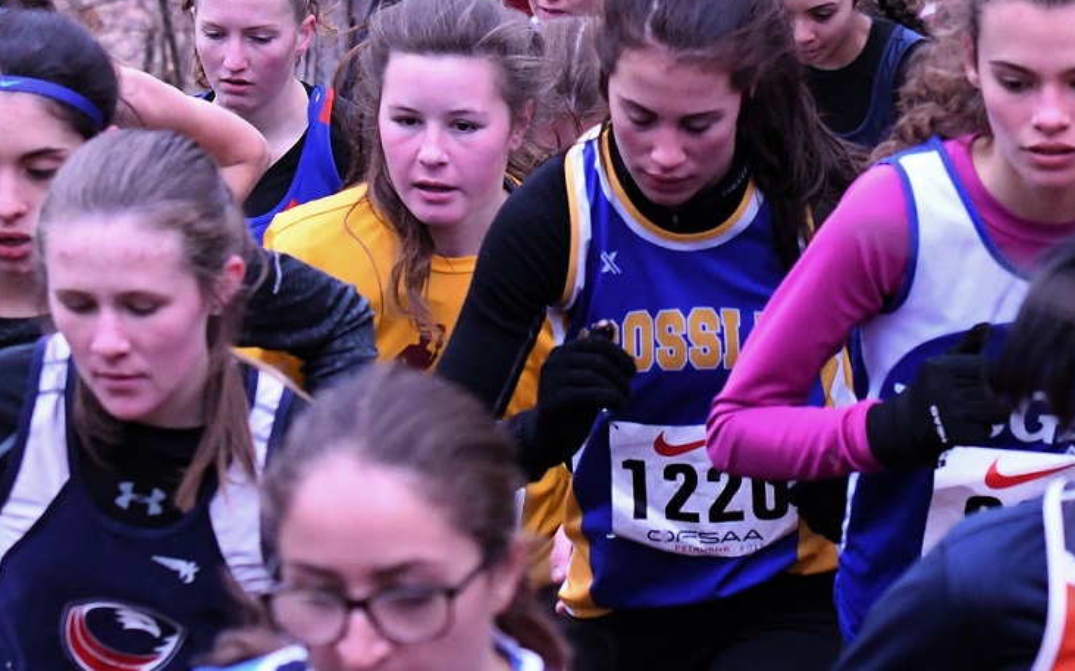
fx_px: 6473
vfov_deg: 5.9
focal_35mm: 221
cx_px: 1024
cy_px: 142
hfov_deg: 9.4
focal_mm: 70
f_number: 5
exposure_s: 1/800
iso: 4000
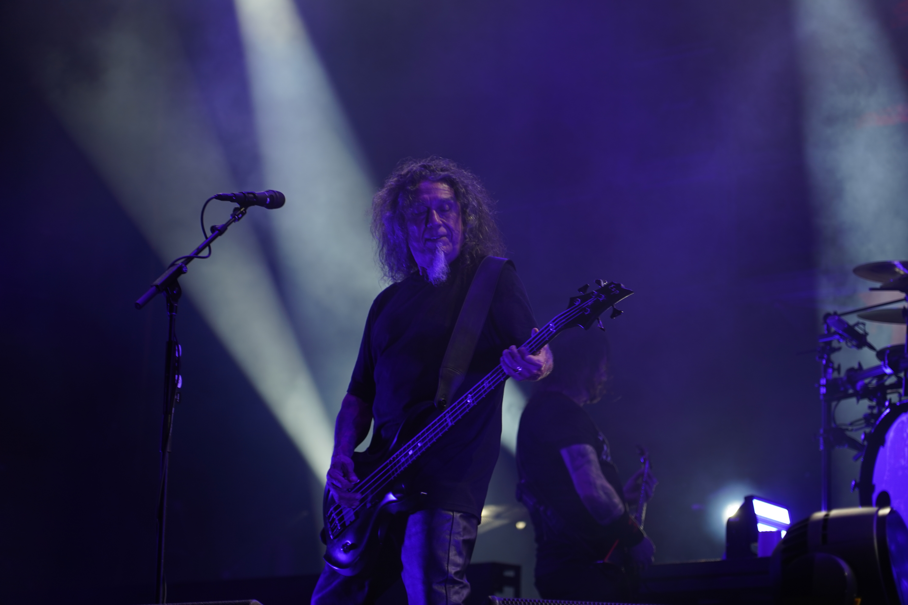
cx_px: 454
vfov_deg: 13.0
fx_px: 2648
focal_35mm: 105
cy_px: 302
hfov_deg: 19.5
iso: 250
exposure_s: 1/125
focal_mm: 105
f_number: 4
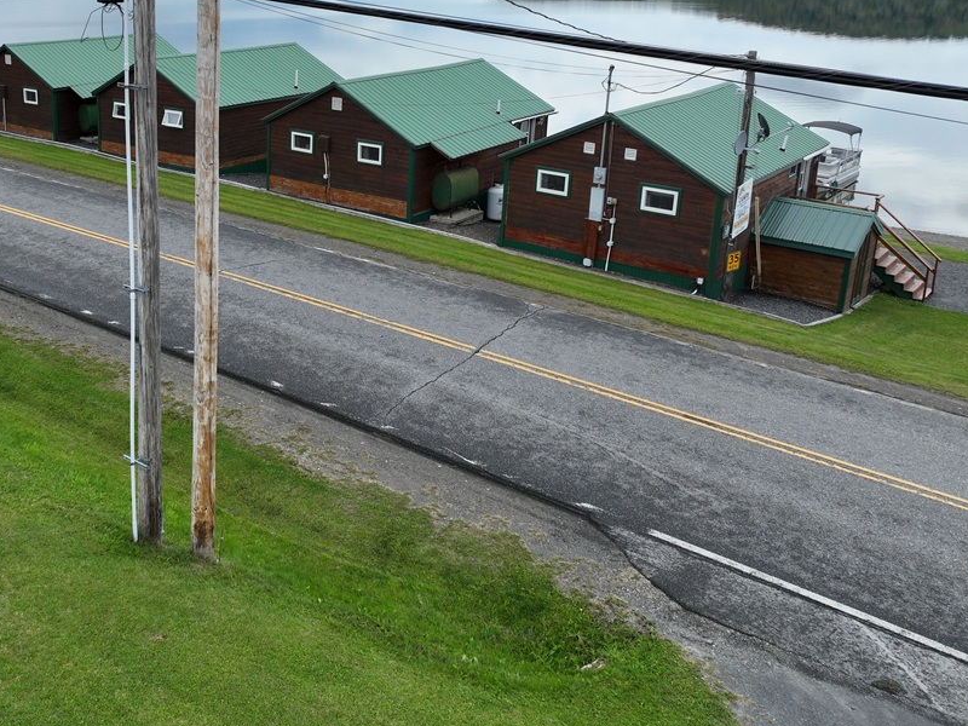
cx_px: 273
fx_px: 1007
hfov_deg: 49.8
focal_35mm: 36
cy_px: 229
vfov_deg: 39.1
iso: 300
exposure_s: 1/2000
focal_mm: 12.29
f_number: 2.8
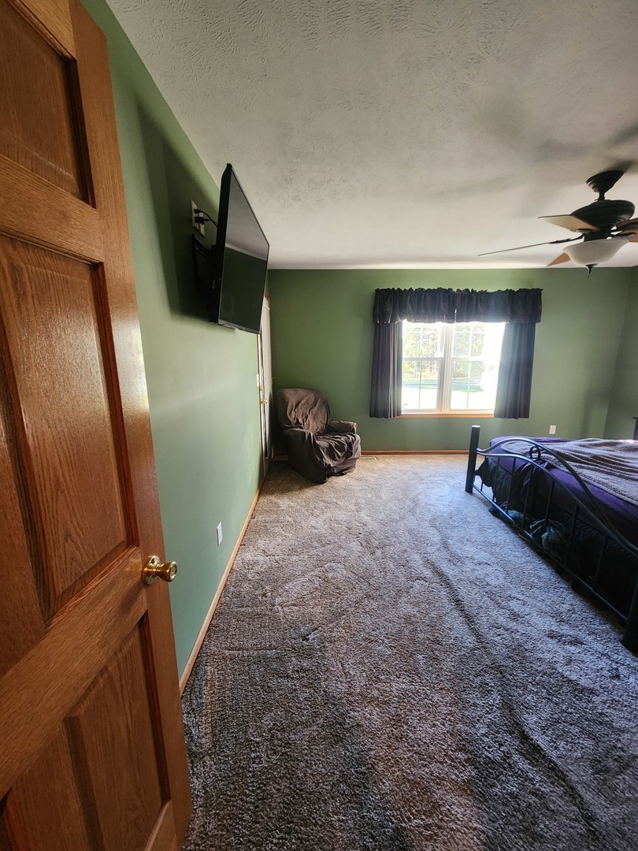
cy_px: 426
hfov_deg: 89.9
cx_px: 319
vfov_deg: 106.2
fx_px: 319
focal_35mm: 13
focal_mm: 2.2
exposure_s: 1/30
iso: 320
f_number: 2.2
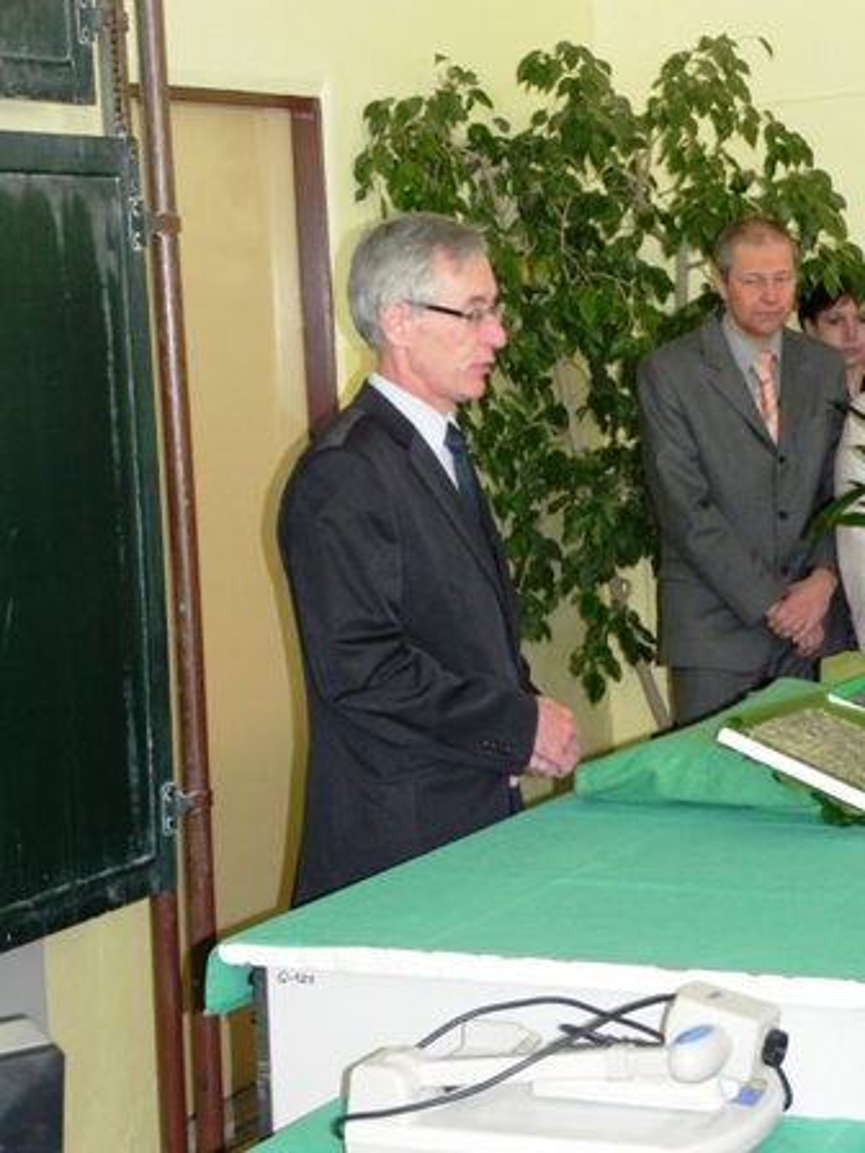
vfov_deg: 23.0
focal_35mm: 85
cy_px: 576
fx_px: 2832
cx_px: 432
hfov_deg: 17.4
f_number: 4.5
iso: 316
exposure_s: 1/30
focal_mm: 15.1
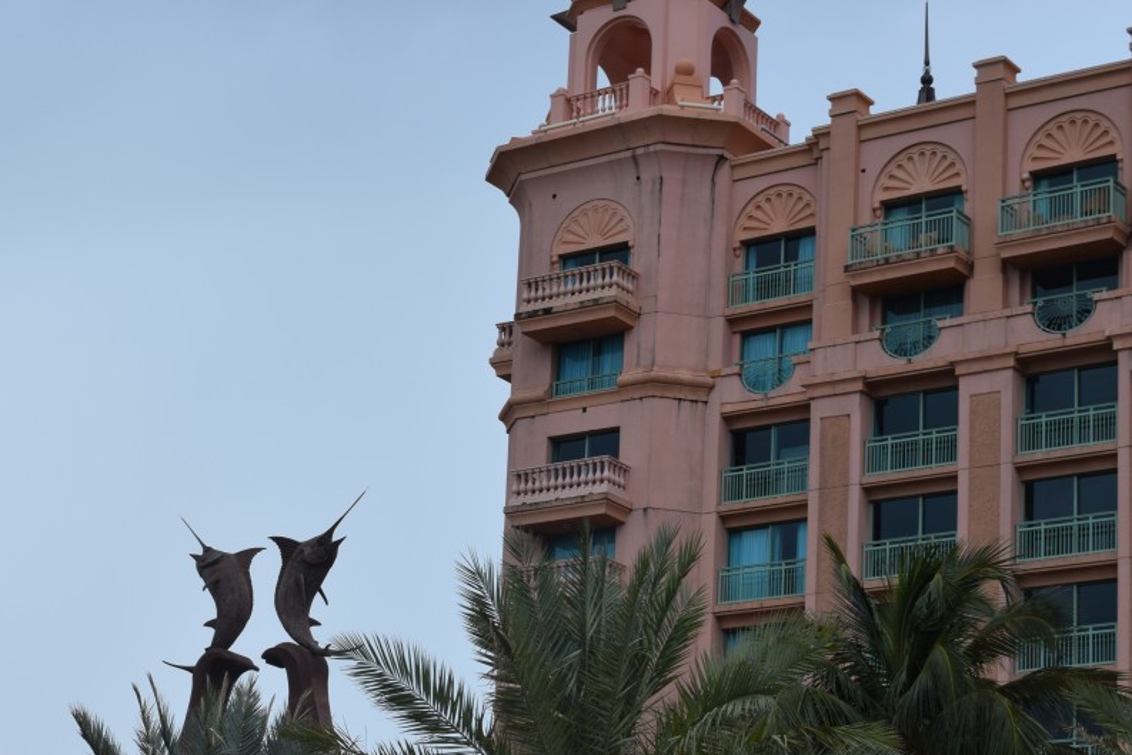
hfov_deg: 20.9
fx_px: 3050
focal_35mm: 97
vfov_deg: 14.0
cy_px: 588
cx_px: 340
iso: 100
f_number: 8
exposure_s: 1/200
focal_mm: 38
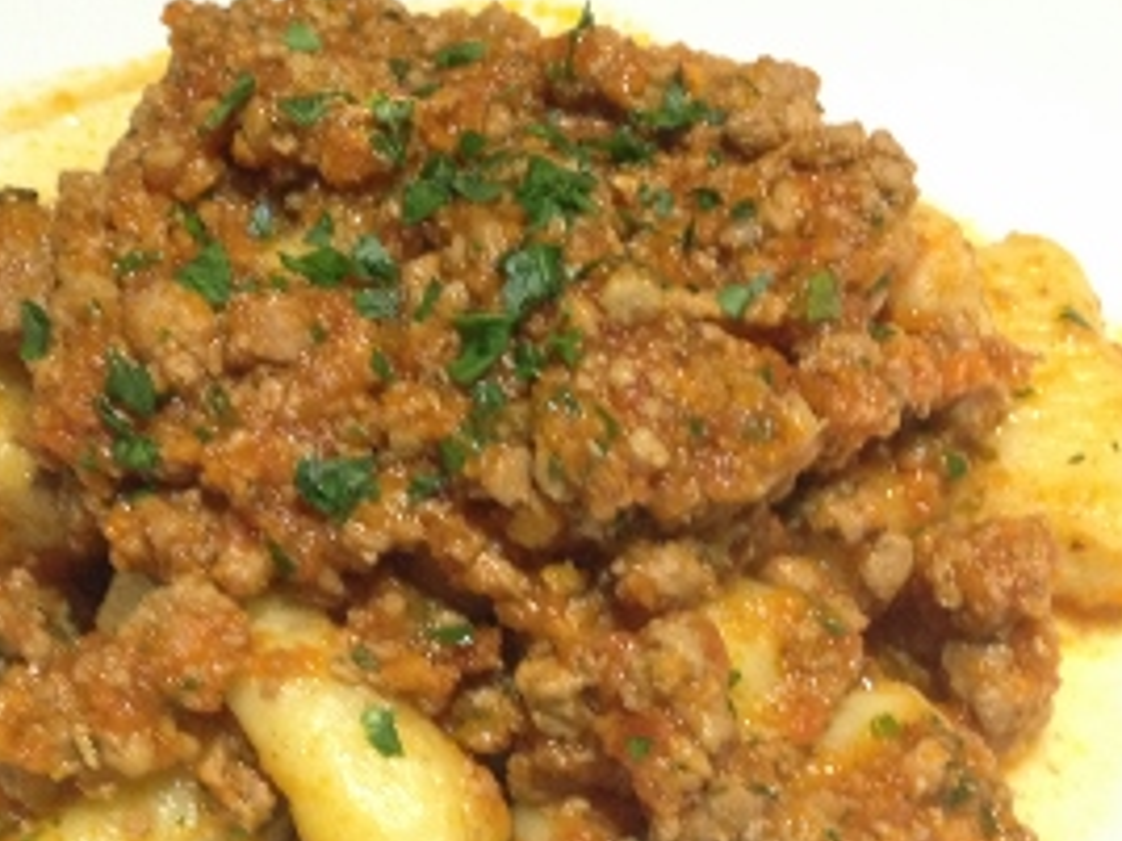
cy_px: 519
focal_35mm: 59
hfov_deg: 32.5
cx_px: 406
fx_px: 1912
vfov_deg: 24.8
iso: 400
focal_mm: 4.12
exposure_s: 1/17
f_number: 2.4
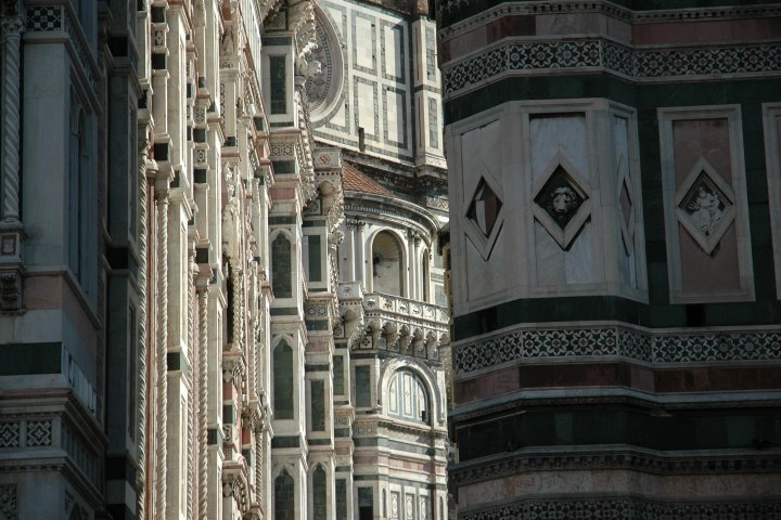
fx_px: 2278
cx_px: 390
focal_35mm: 105
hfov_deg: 19.5
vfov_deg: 13.0
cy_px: 260
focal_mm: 70
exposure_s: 1/1000
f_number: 4.5
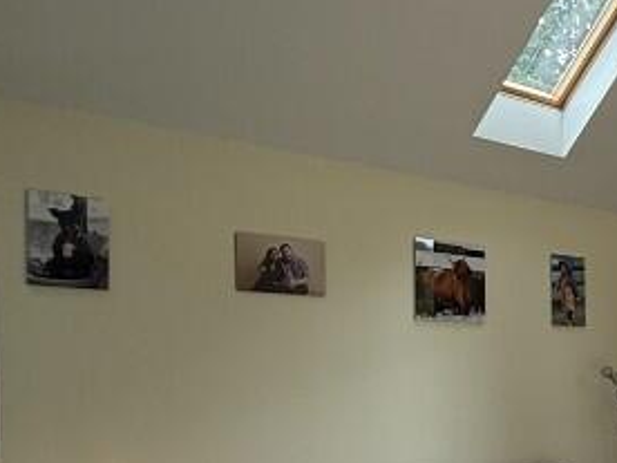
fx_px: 927
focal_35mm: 52
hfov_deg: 29.0
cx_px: 827
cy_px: 369
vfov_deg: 27.5
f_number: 2.2
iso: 80
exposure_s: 1/100
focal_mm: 2.22
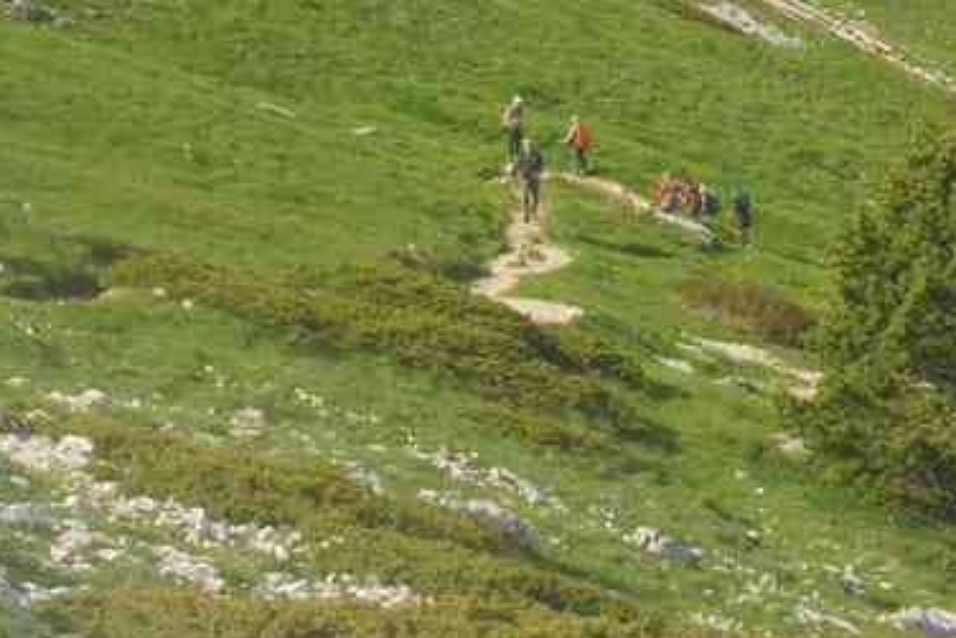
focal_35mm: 139
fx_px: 3701
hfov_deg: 14.2
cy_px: -130
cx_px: 1178
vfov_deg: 9.7
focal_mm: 35
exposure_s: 1/60
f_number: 10
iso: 200
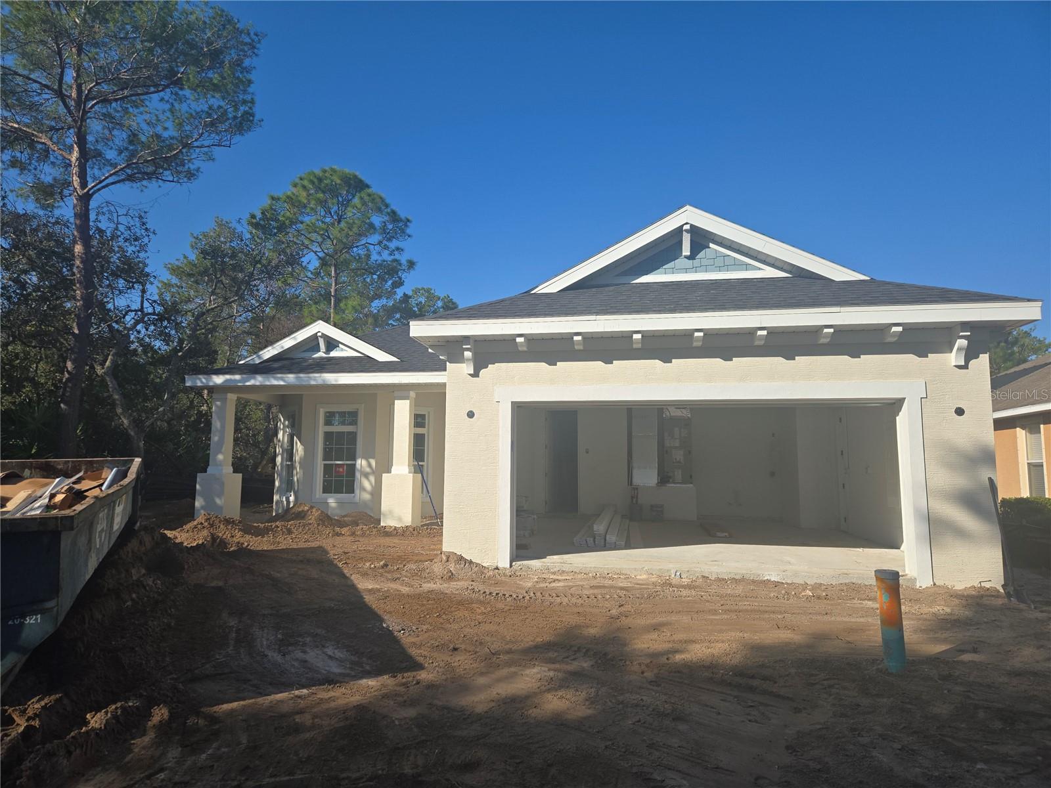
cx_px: 526
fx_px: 698
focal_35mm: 23
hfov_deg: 73.9
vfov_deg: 58.9
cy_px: 394
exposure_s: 1/1920
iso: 25
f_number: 1.8
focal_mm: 5.4
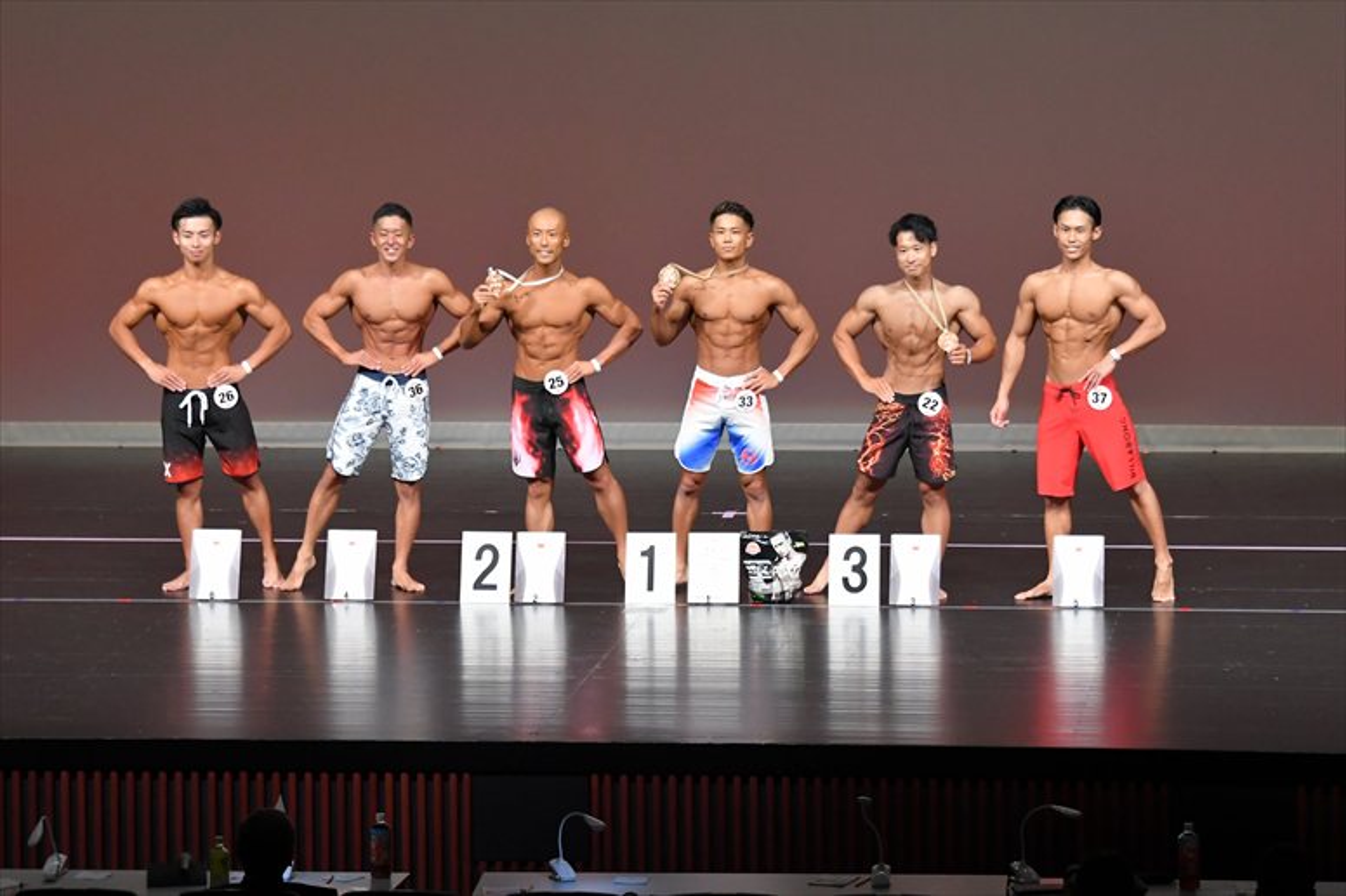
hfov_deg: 11.8
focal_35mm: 174
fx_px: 6503
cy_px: 448
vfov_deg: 7.9
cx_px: 673
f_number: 5.6
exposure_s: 1/400
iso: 4000
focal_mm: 116
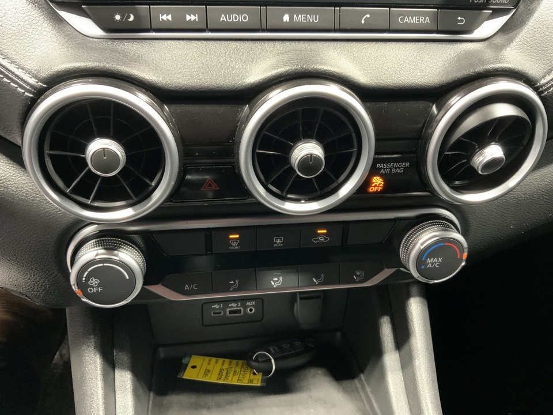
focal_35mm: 29
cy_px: 208
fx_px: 463
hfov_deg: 61.7
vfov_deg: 48.2
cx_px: 276
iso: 320
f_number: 1.8
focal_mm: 3
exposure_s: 1/30
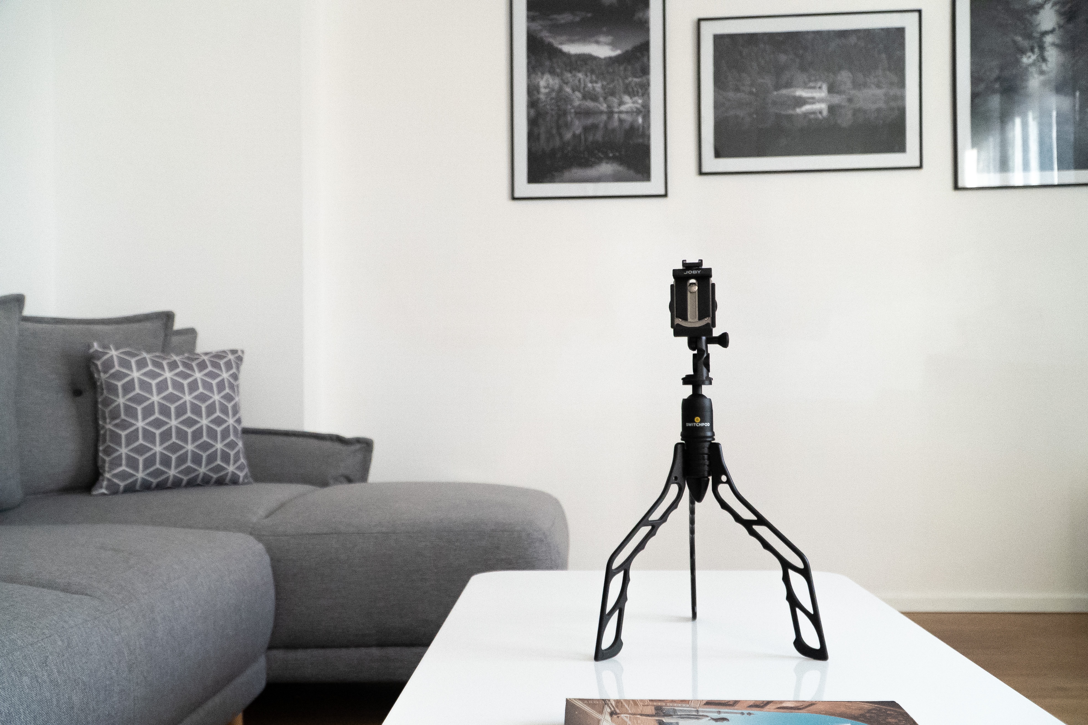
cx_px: 544
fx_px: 907
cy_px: 362
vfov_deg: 43.6
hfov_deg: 61.9
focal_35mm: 30
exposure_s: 1/1000
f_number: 4
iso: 12800
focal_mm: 20
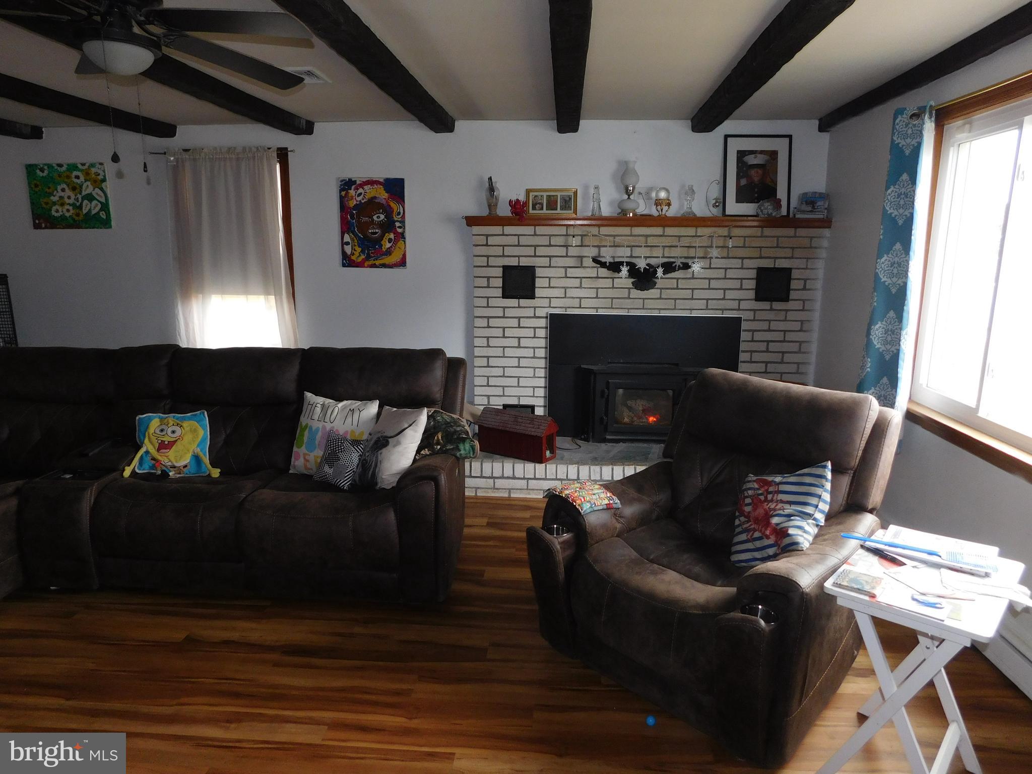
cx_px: 516
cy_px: 387
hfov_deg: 73.9
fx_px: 686
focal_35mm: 23
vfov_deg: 58.9
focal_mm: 4
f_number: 3
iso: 200
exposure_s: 1/30
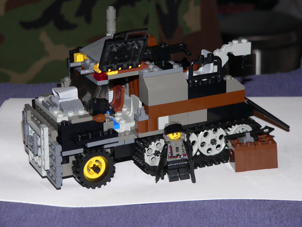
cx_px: 151
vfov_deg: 14.2
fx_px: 907
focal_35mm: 104
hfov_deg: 18.9
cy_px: 114
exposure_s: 1/60
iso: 100
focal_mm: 17.2
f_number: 2.8
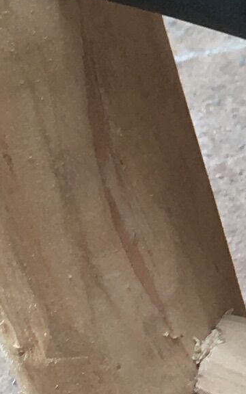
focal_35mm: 215
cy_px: 156
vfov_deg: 9.8
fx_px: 2306
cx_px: 814
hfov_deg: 5.6
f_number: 2.2
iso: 25
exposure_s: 1/50
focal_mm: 4.15
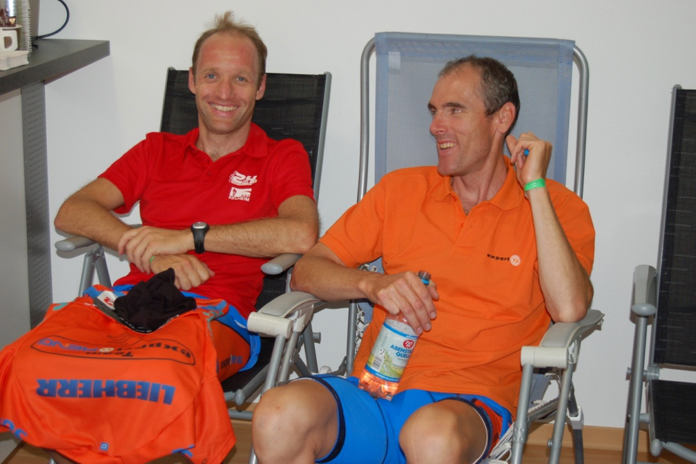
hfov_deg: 29.4
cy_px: 230
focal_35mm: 69
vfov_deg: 19.9
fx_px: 1324
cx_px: 353
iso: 400
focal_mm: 45
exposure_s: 1/60
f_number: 5.3
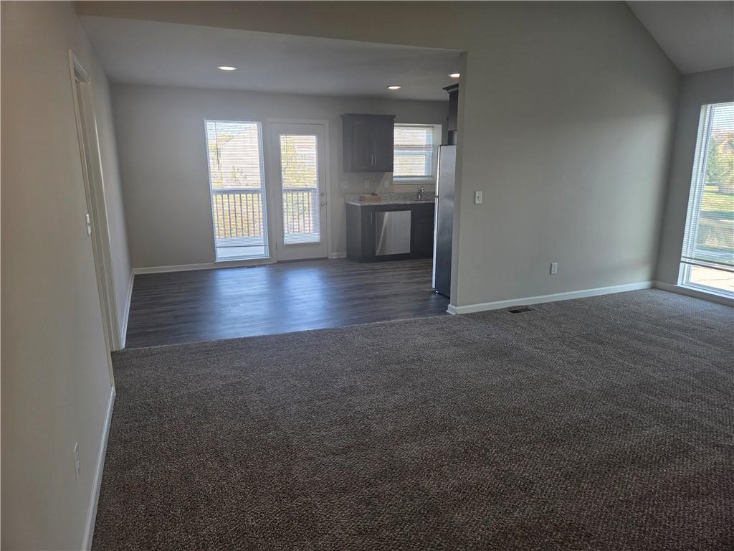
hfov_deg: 73.9
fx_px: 488
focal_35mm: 23
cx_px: 367
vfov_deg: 58.9
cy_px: 276
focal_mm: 5.4
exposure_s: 1/120
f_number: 1.8
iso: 50
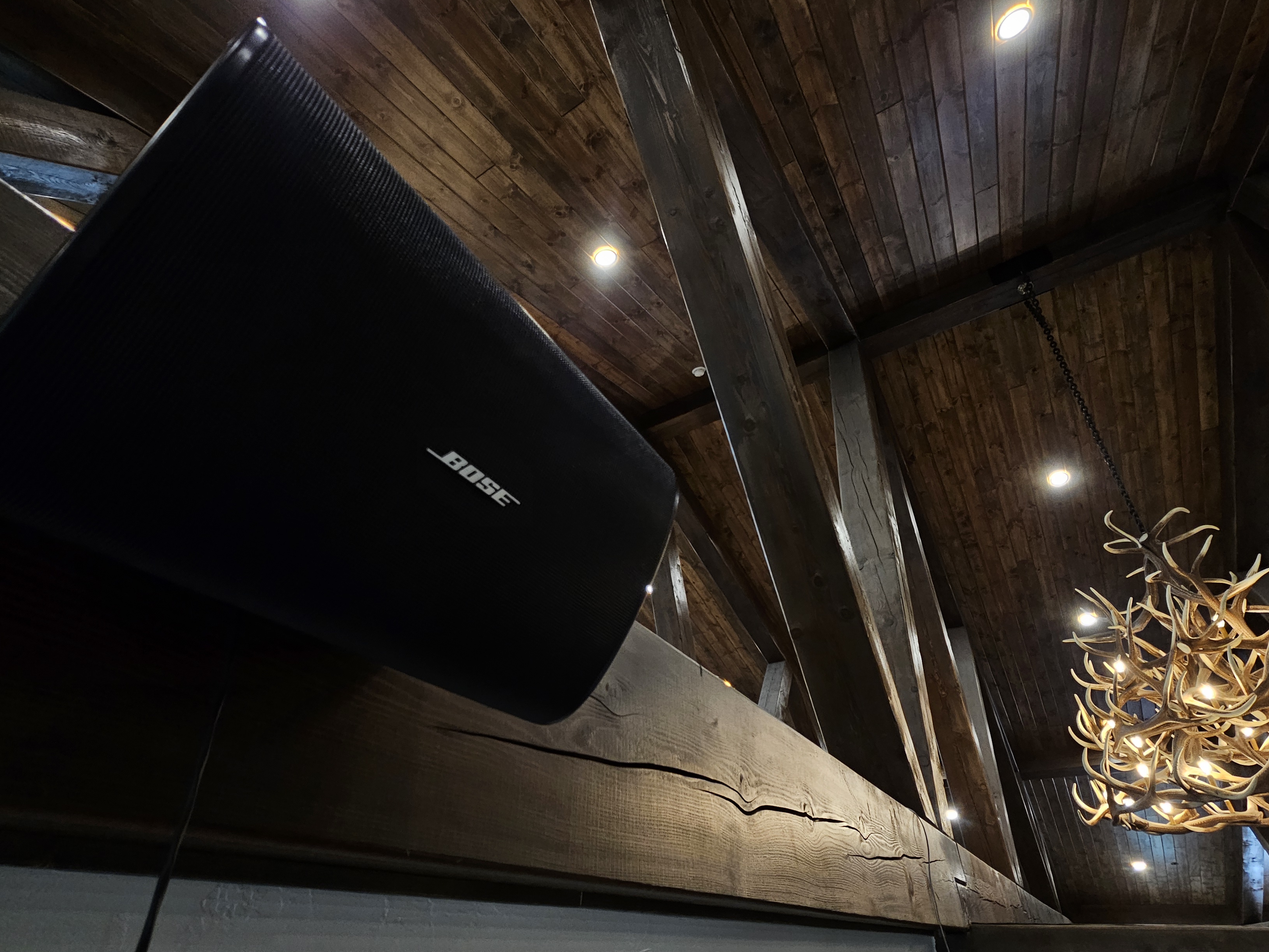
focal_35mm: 16
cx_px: 630
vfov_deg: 77.7
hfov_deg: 94.5
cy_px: 537
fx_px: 587
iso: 200
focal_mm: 2.2
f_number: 2.2
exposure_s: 1/60
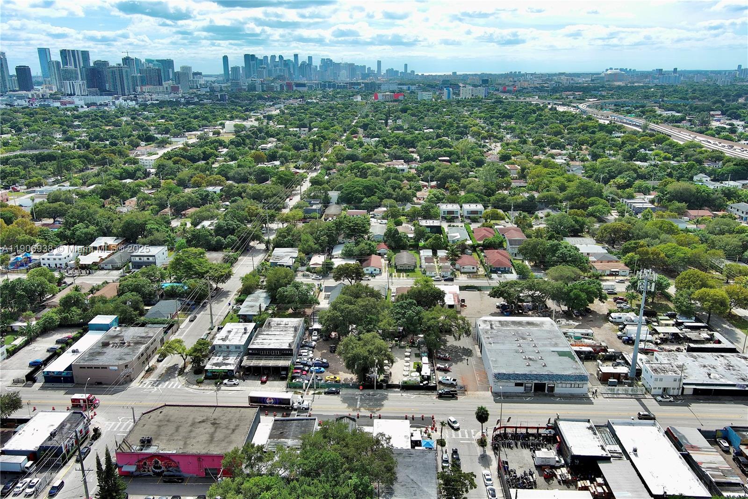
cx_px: 374
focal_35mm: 29
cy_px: 250
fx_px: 602
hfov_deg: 63.7
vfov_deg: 44.9
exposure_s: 1/1767
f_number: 2.8
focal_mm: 10.57
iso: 100
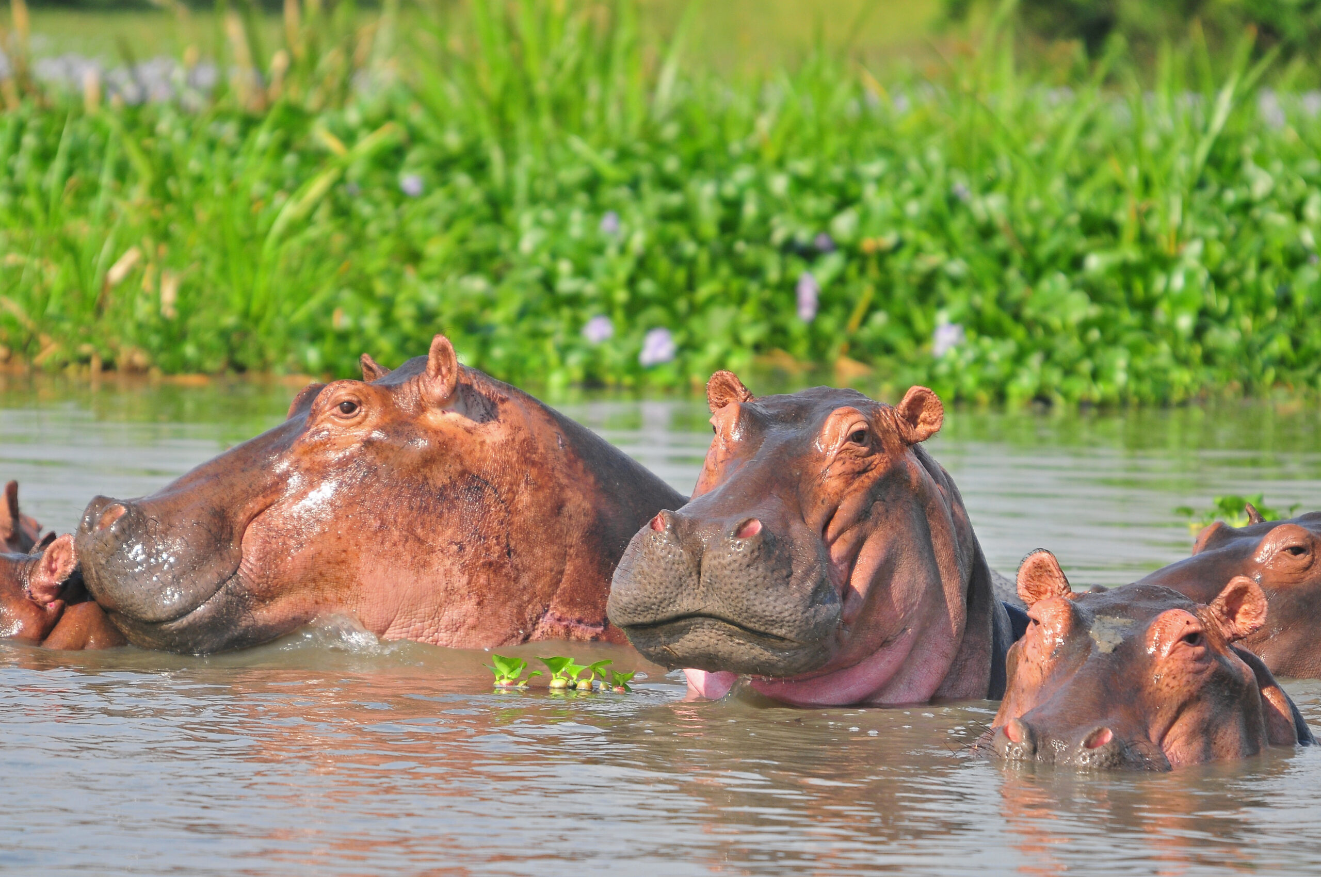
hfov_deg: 5.1
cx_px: 660
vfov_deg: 3.4
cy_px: 438
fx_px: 14842
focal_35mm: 405
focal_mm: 270
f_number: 6
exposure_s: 1/640
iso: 200
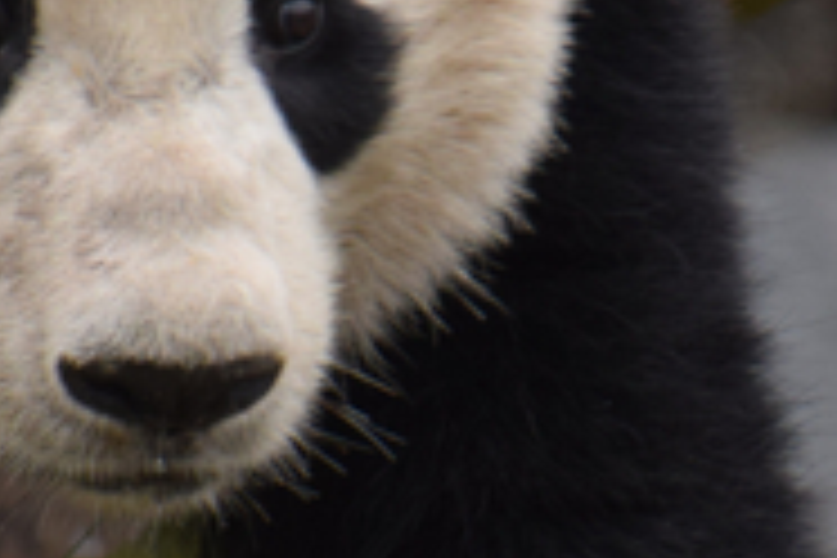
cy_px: 454
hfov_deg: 0.9
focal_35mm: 2182
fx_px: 50728
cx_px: 315
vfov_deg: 0.6
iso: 500
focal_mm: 300
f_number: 6.3
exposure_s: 1/320
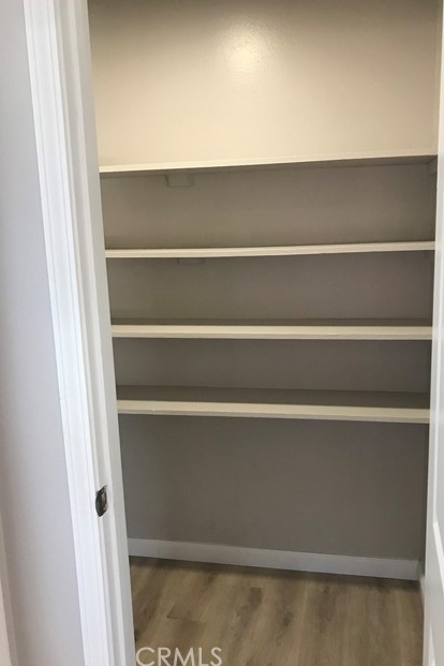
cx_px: 251
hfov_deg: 43.5
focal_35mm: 30
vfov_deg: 61.9
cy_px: 329
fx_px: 555
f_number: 1.8
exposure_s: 1/15
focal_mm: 3.99
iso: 50
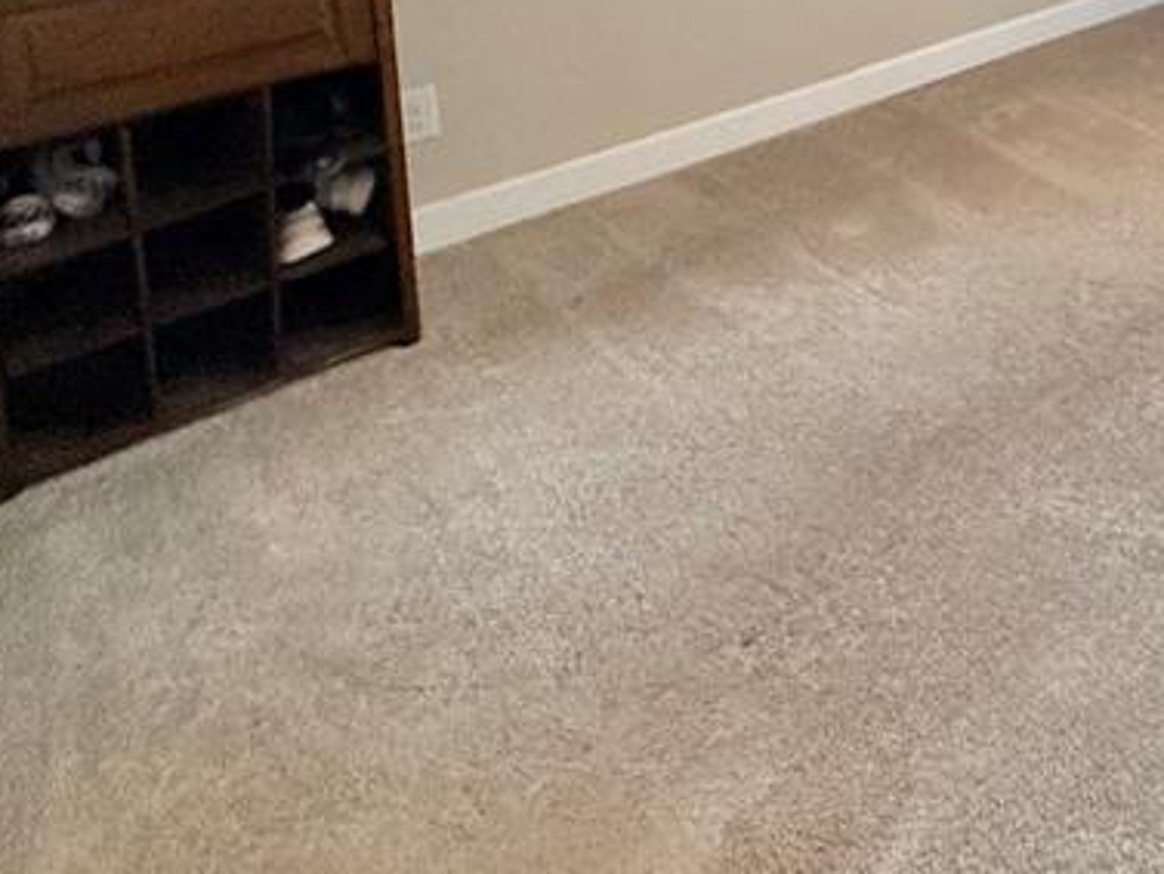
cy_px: -239
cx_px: 1238
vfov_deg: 30.4
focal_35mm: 38
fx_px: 1278
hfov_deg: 40.8
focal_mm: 2.22
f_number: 2.2
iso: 500
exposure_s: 1/120
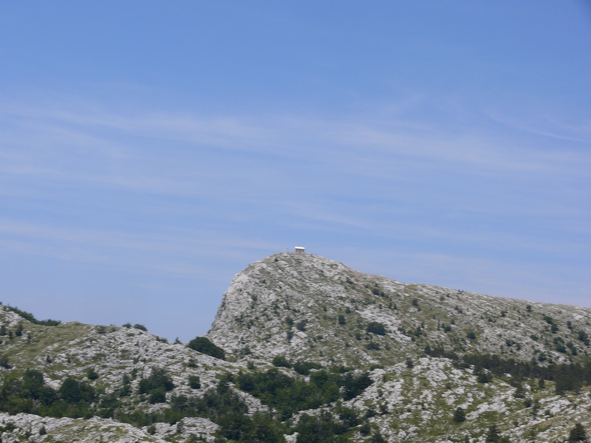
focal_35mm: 103
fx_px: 1758
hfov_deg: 19.1
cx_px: 296
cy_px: 222
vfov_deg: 14.4
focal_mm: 21.8
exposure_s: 1/500
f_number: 7.1
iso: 100
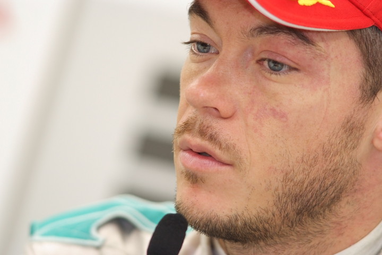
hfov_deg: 7.6
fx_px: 2865
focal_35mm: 270
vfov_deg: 5.1
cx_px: 191
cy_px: 128
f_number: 2.8
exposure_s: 1/125
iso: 800
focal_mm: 180
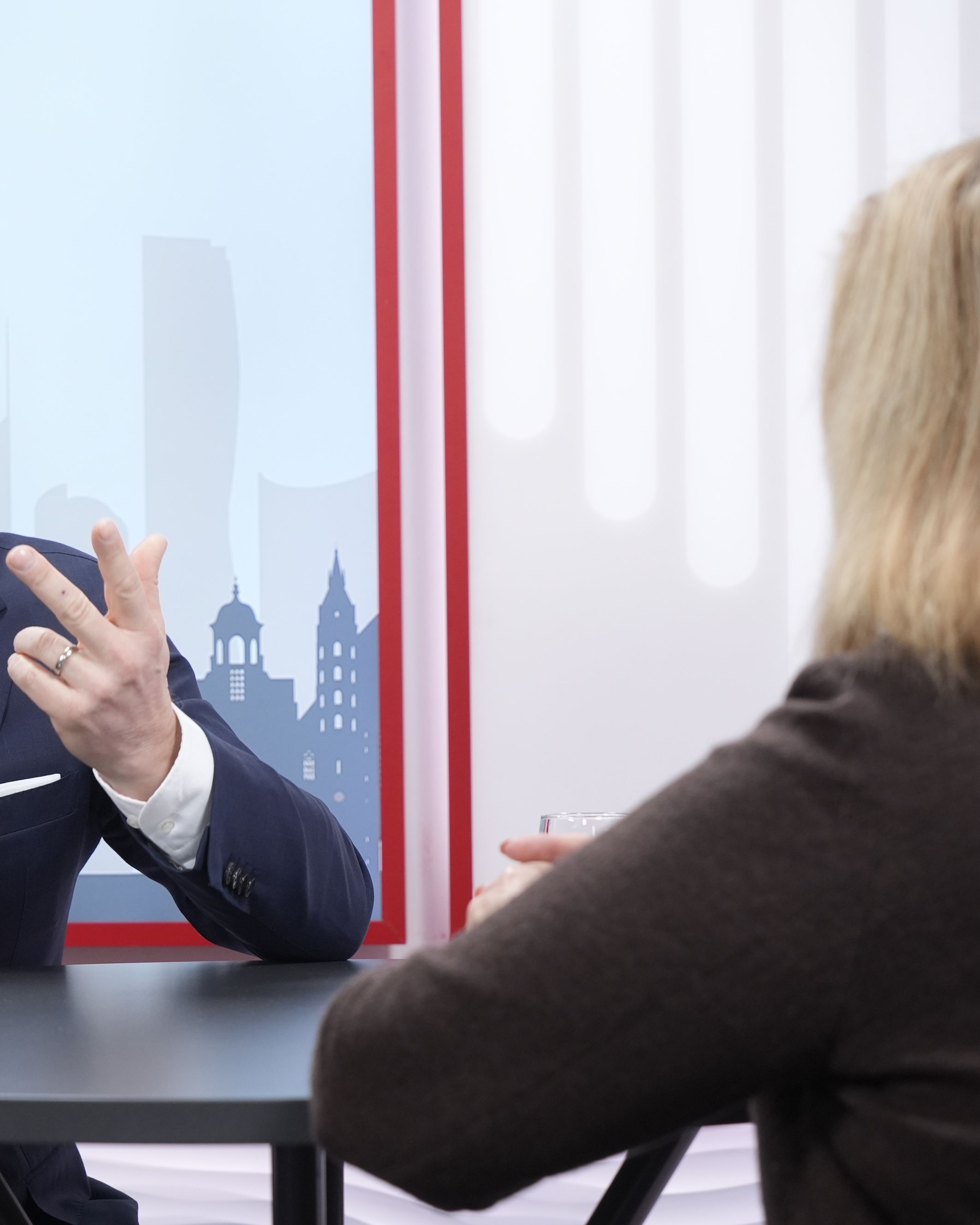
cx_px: 136
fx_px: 4821
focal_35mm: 133
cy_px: 614
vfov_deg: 14.5
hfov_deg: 11.5
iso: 1600
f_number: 5.6
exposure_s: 1/160
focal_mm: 94
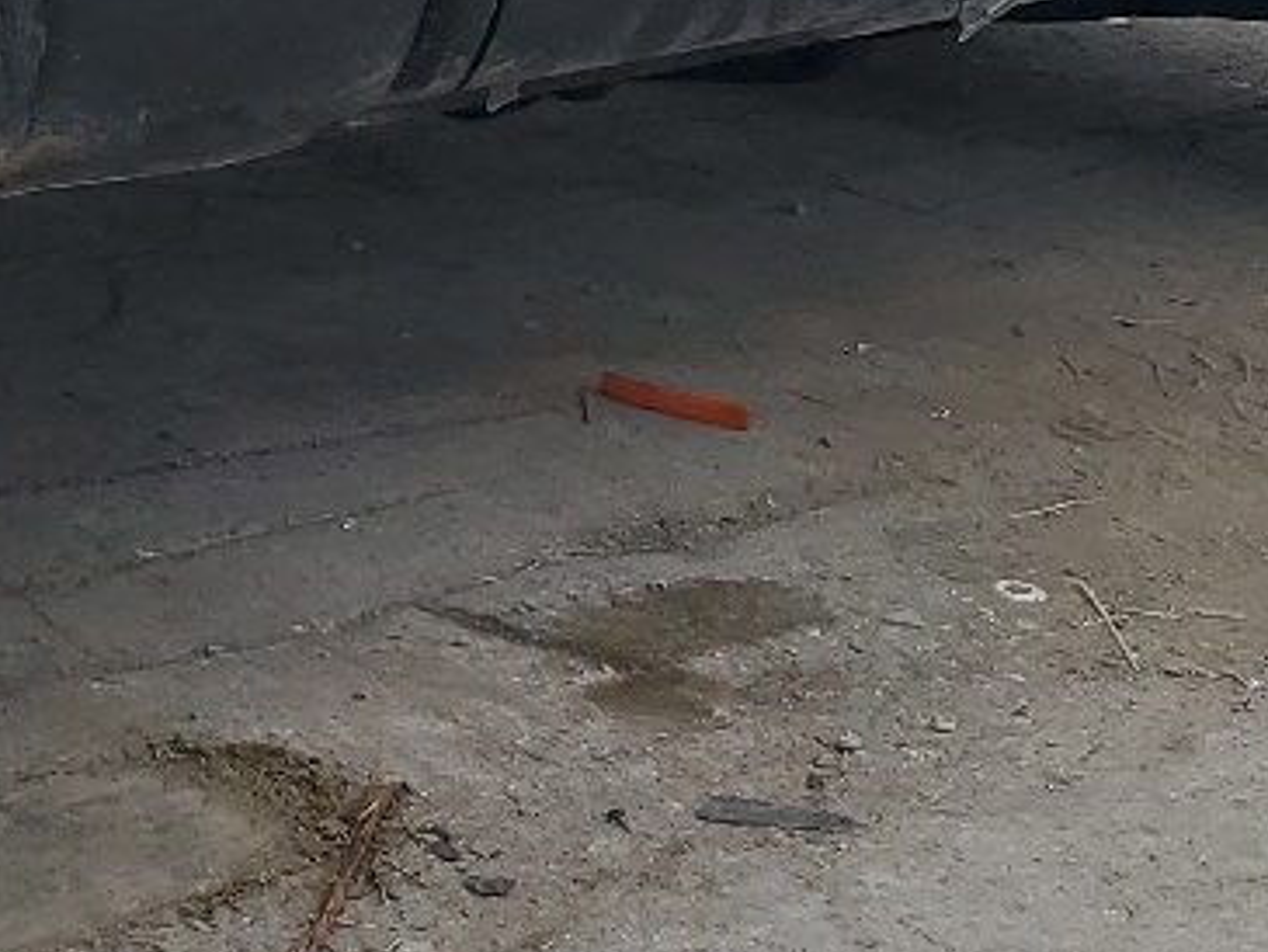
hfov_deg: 16.3
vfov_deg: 12.8
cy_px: -52
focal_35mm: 114
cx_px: -420
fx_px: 4177
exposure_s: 1/1667
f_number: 1.5
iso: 50
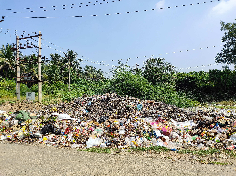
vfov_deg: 74.6
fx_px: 116
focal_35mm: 17
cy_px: 88
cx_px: 118
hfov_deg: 91.1
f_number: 1.79
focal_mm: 4.74
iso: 50
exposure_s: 1/638
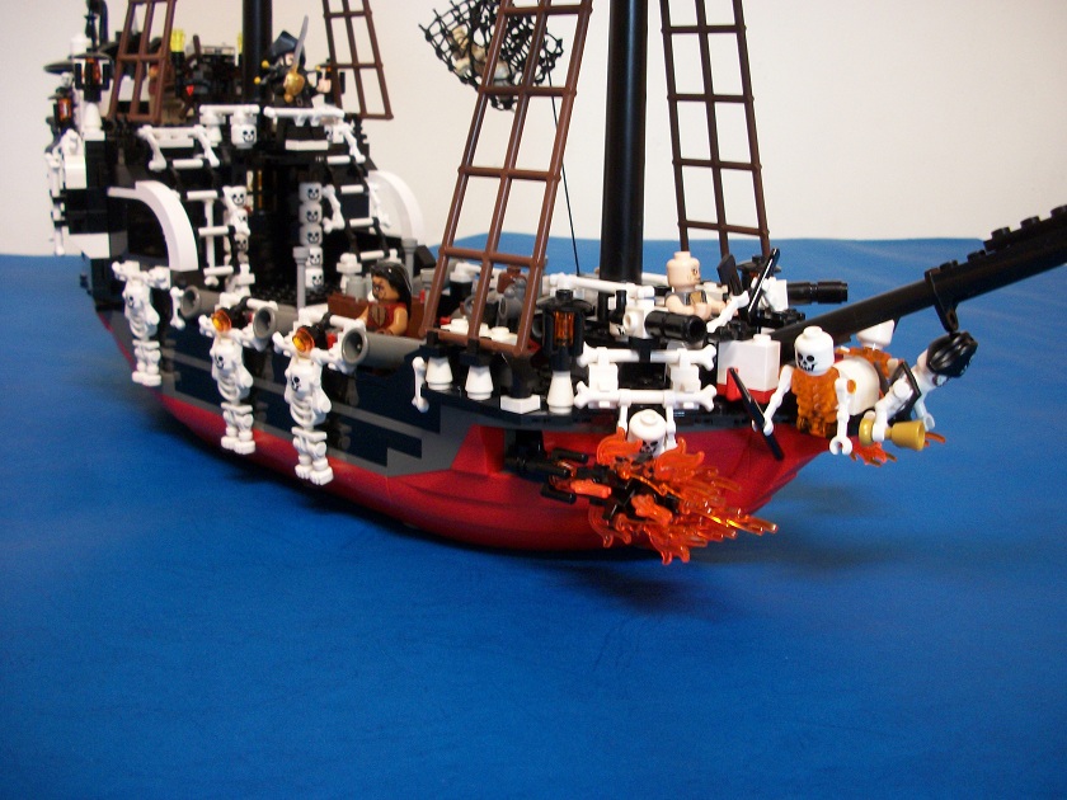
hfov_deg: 52.6
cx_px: 534
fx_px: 1079
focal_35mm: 35
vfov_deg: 40.7
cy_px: 400
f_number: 3.1
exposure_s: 1/8
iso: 165
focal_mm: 6.3
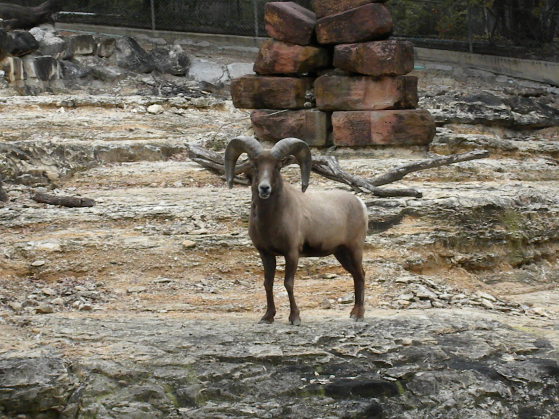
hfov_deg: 19.6
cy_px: 210
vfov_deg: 14.8
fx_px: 1615
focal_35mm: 100
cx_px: 280
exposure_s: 1/71.6
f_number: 14
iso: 640
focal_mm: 17.7
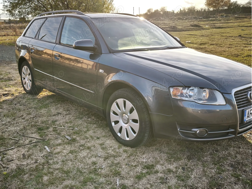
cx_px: 126
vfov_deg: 40.7
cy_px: 94
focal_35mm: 35
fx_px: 255
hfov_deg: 52.6
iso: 80
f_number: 1.7
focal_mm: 5.35
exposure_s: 1/371
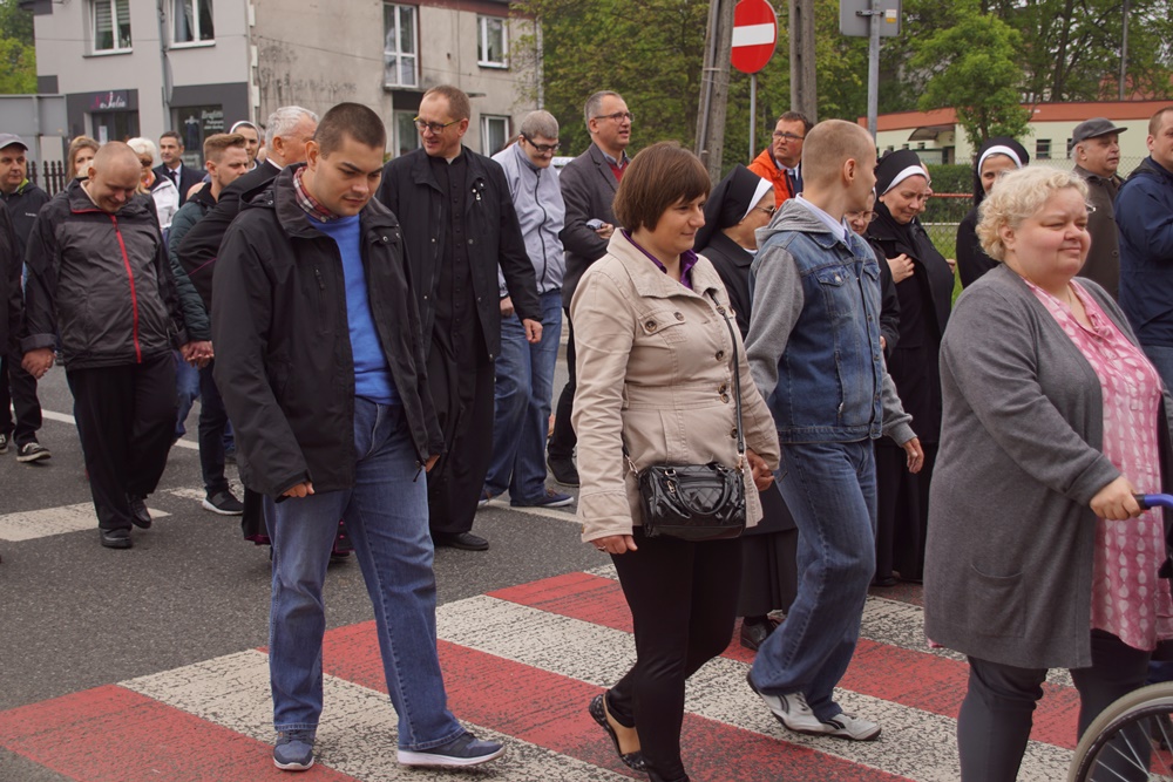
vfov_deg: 25.8
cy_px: 391
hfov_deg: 37.8
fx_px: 1711
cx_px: 586
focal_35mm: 52
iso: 100
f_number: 4.5
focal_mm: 35
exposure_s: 1/250
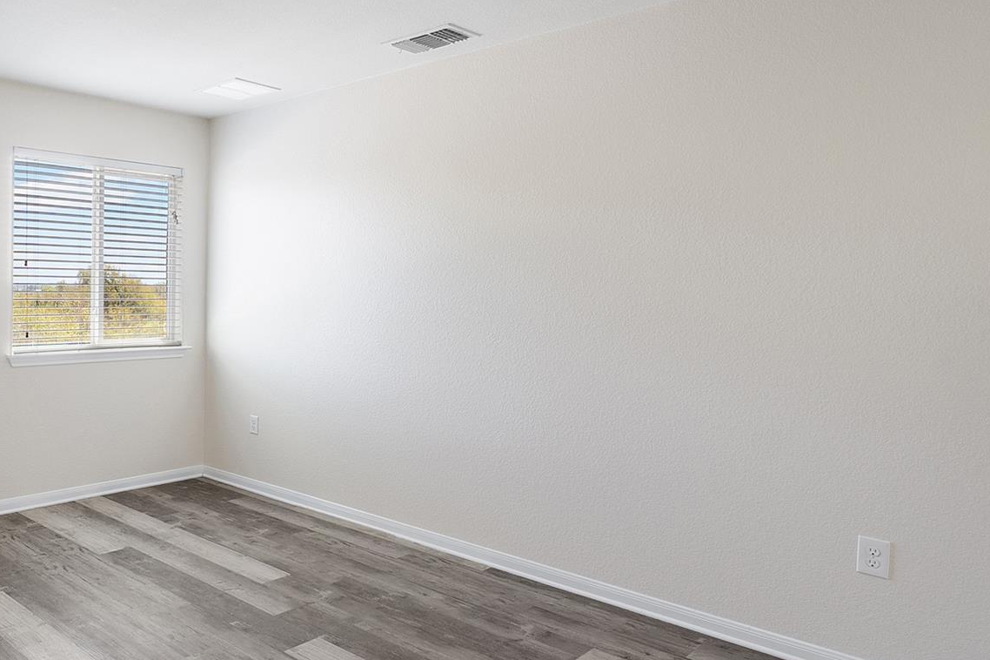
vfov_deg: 47.9
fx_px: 742
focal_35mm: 27
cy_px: 328
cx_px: 201
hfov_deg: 61.9
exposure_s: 1/20
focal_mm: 10
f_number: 9
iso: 100
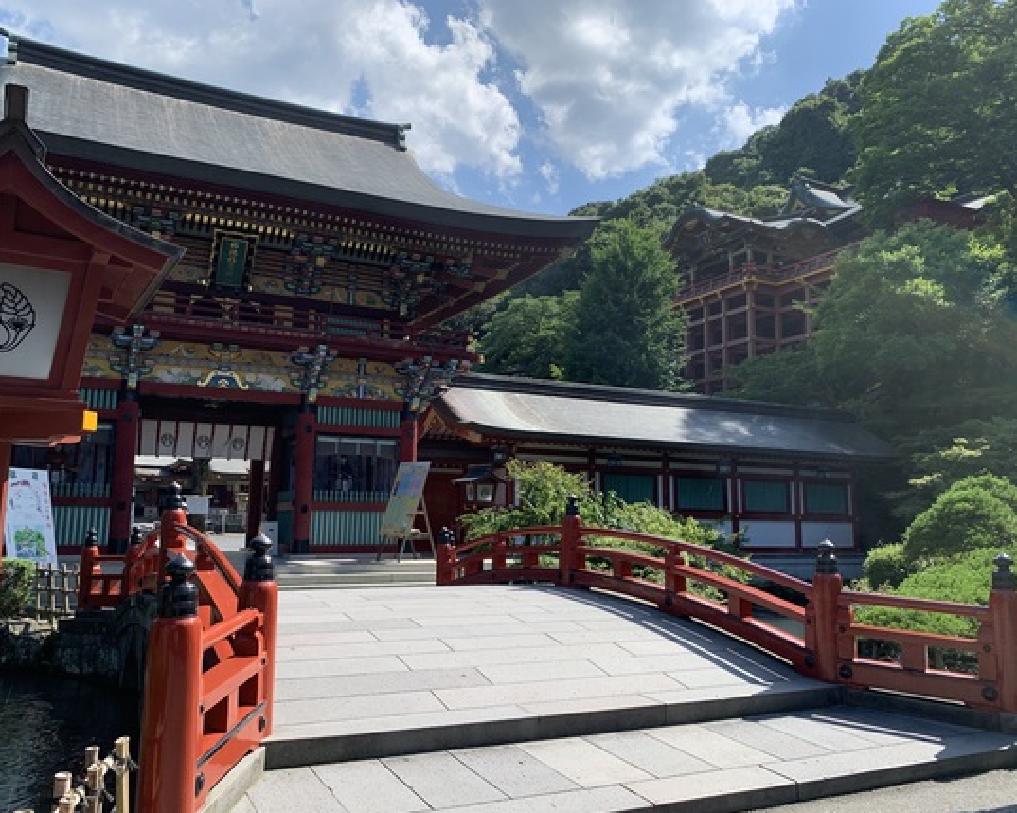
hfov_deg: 62.2
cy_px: 400
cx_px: 502
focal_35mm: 28
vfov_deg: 51.5
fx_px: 842
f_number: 1.8
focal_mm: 4.25
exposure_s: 1/1718
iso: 25
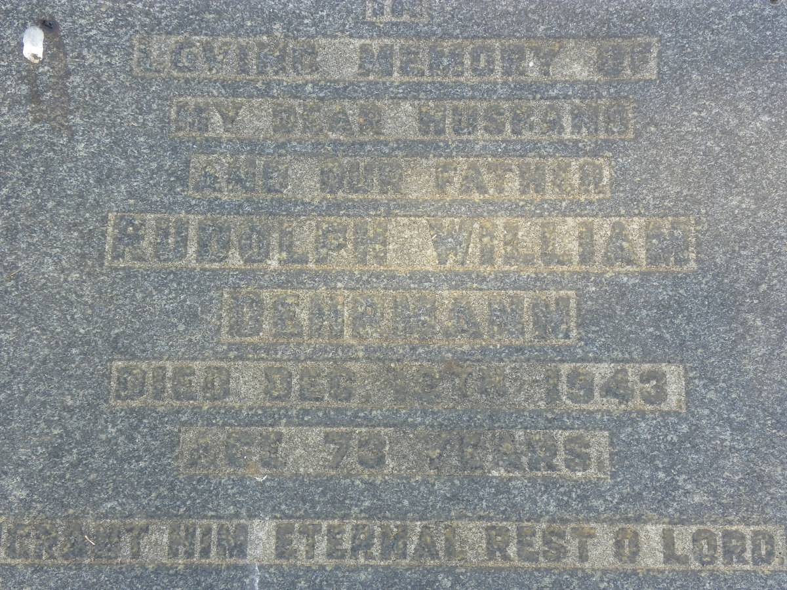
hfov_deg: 22.5
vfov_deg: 17.0
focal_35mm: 87
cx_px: 394
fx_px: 1978
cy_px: 295
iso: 64
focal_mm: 15.5
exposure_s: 1/40
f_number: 4
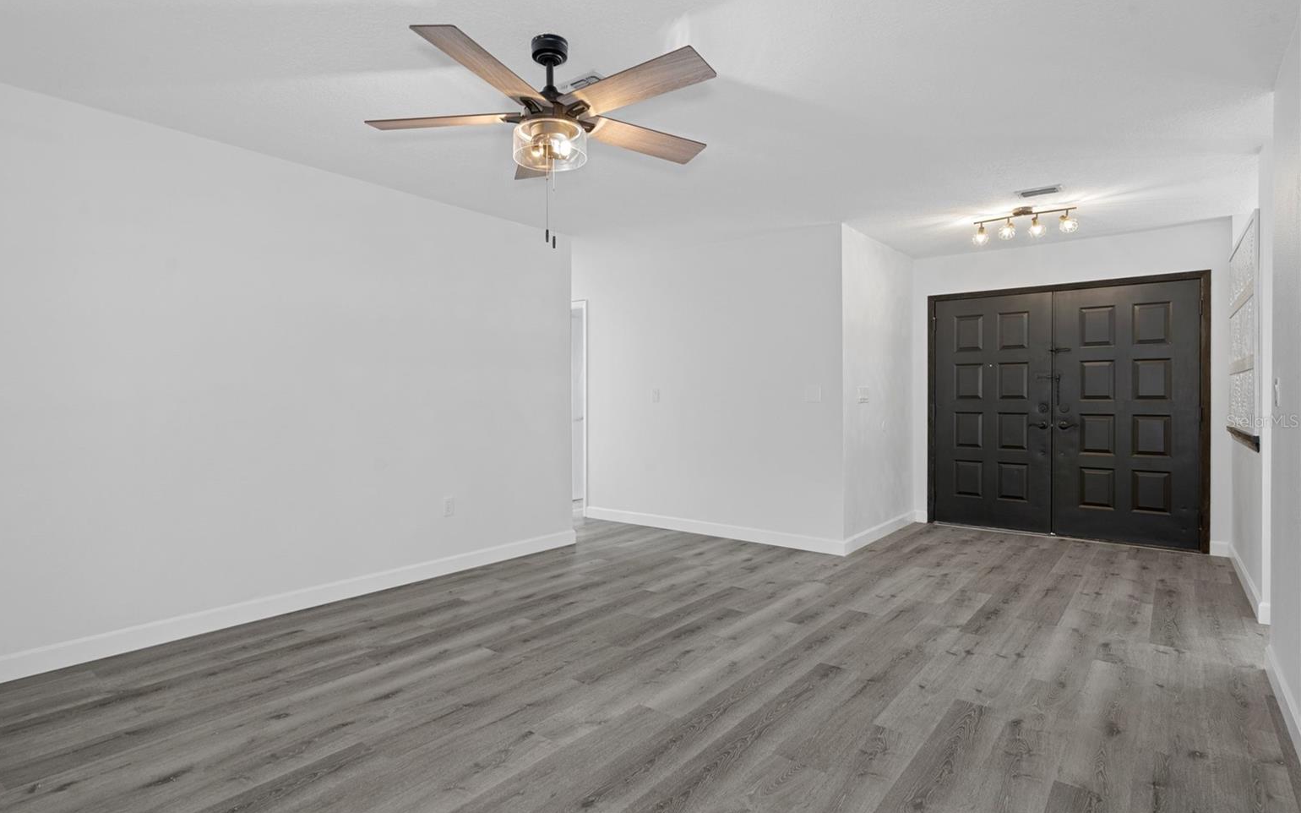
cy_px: 421
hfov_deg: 91.1
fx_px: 638
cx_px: 626
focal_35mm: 18
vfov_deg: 65.0
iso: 320
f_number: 8
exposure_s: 1.6
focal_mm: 17
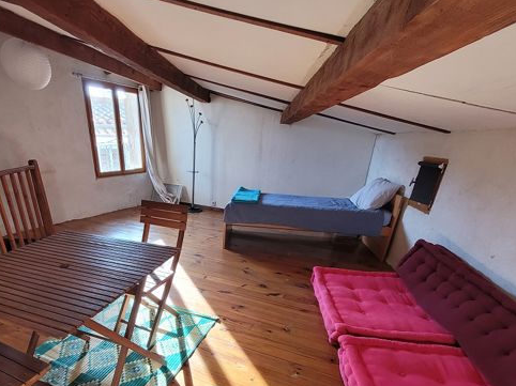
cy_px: 279
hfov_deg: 83.8
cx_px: 211
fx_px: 283
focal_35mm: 19
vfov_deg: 65.3
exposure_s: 1/50
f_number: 2.2
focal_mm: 1.74
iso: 100
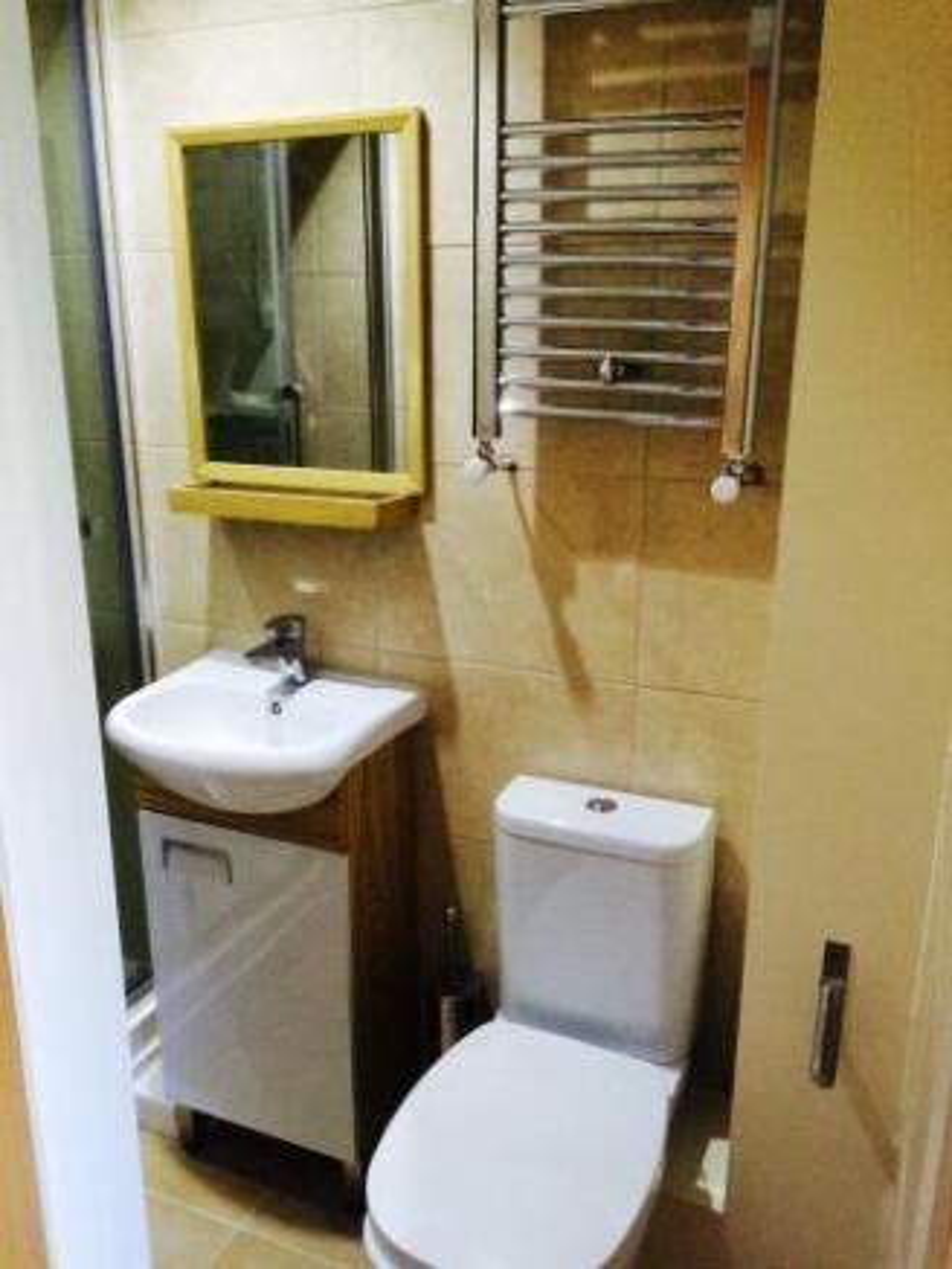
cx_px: 476
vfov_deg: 61.6
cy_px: 634
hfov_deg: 48.2
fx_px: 1063
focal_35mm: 29
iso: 200
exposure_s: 1/30
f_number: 2.2
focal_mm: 4.15
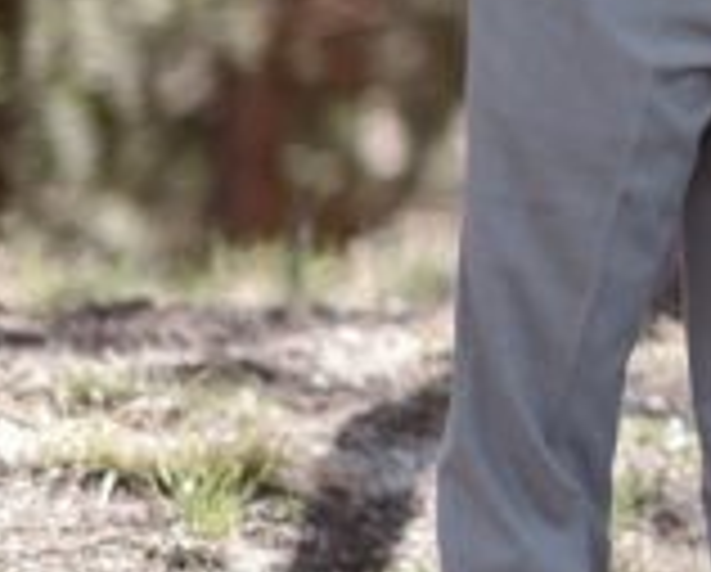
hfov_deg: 3.7
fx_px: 10878
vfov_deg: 3.0
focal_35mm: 516
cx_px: 1912
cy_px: -513
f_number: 1.8
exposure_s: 1/1000
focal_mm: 85
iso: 200
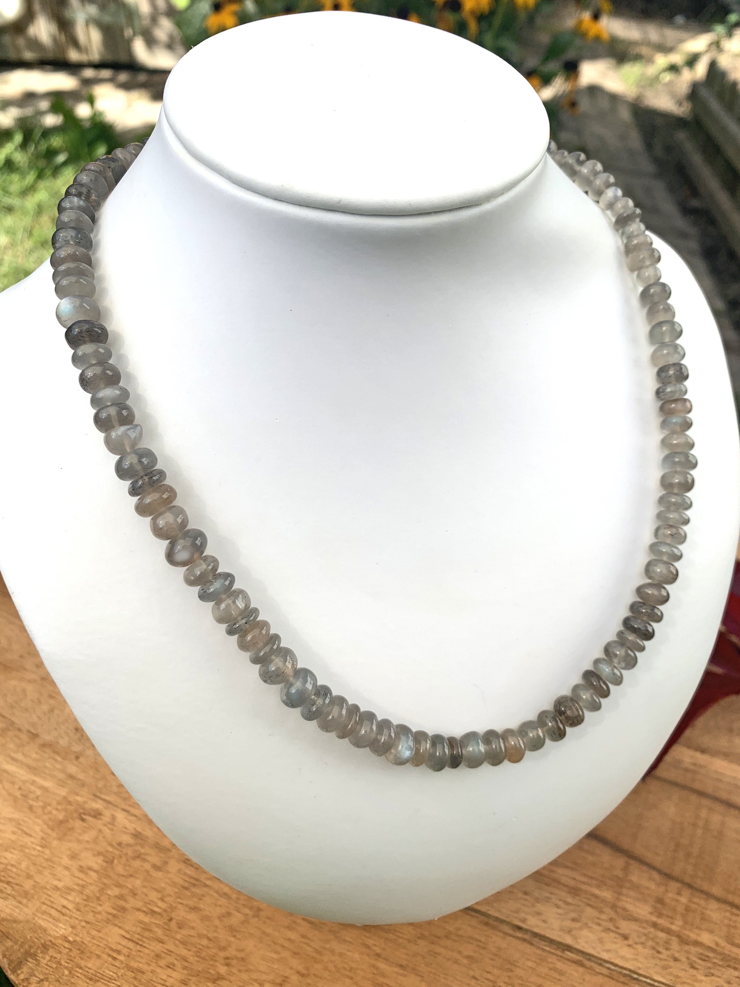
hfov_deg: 53.1
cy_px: 494
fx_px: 741
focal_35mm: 26
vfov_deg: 67.3
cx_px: 370
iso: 25
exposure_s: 1/1513
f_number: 1.8
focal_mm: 4.25
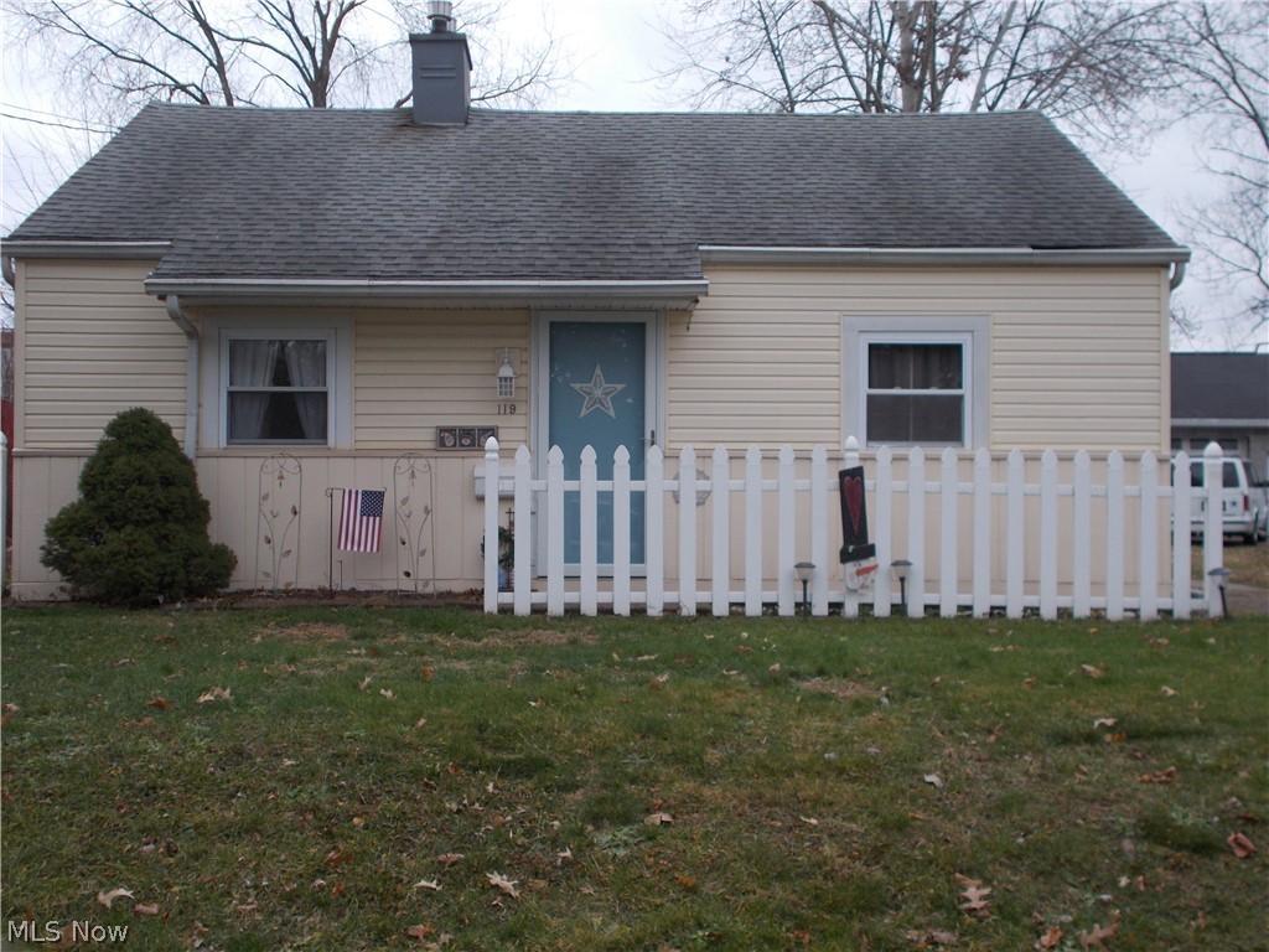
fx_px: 1613
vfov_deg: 32.9
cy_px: 476
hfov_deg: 42.9
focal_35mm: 44
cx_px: 634
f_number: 4.2
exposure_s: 1/60
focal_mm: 7.9
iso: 80
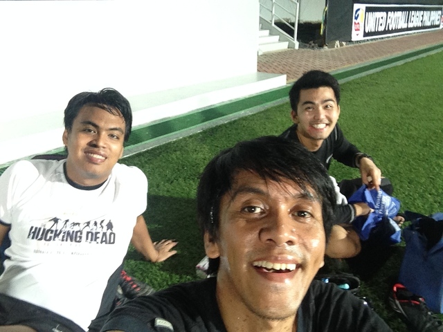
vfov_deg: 40.7
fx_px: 448
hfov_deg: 52.6
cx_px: 222
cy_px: 166
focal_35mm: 35
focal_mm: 2.18
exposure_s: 1/30
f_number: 2.4
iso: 125
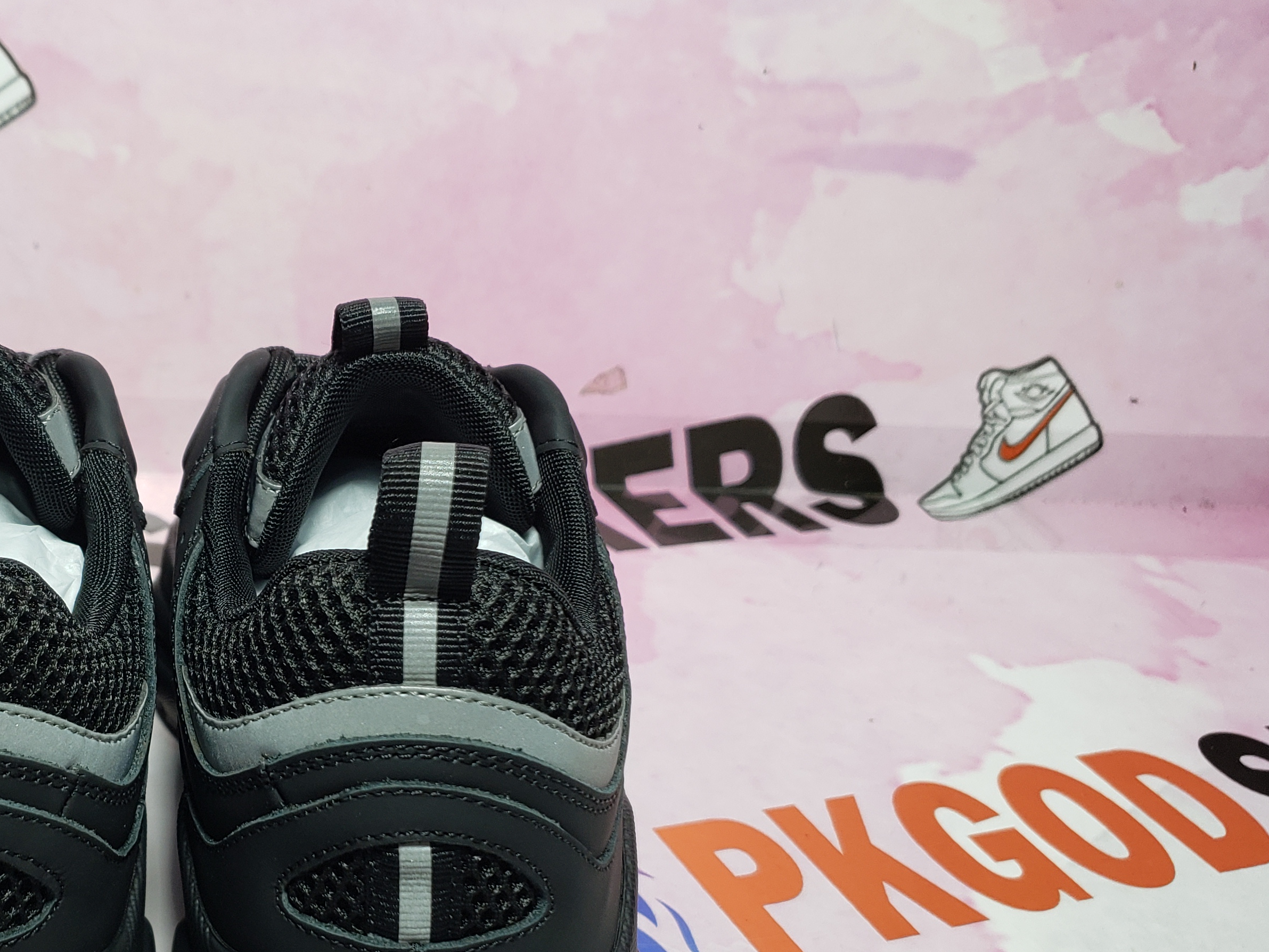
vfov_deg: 32.3
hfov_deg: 40.8
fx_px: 1613
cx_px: 224
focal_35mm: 44
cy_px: 699
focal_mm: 4.3
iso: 50
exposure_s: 1/408
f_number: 1.5
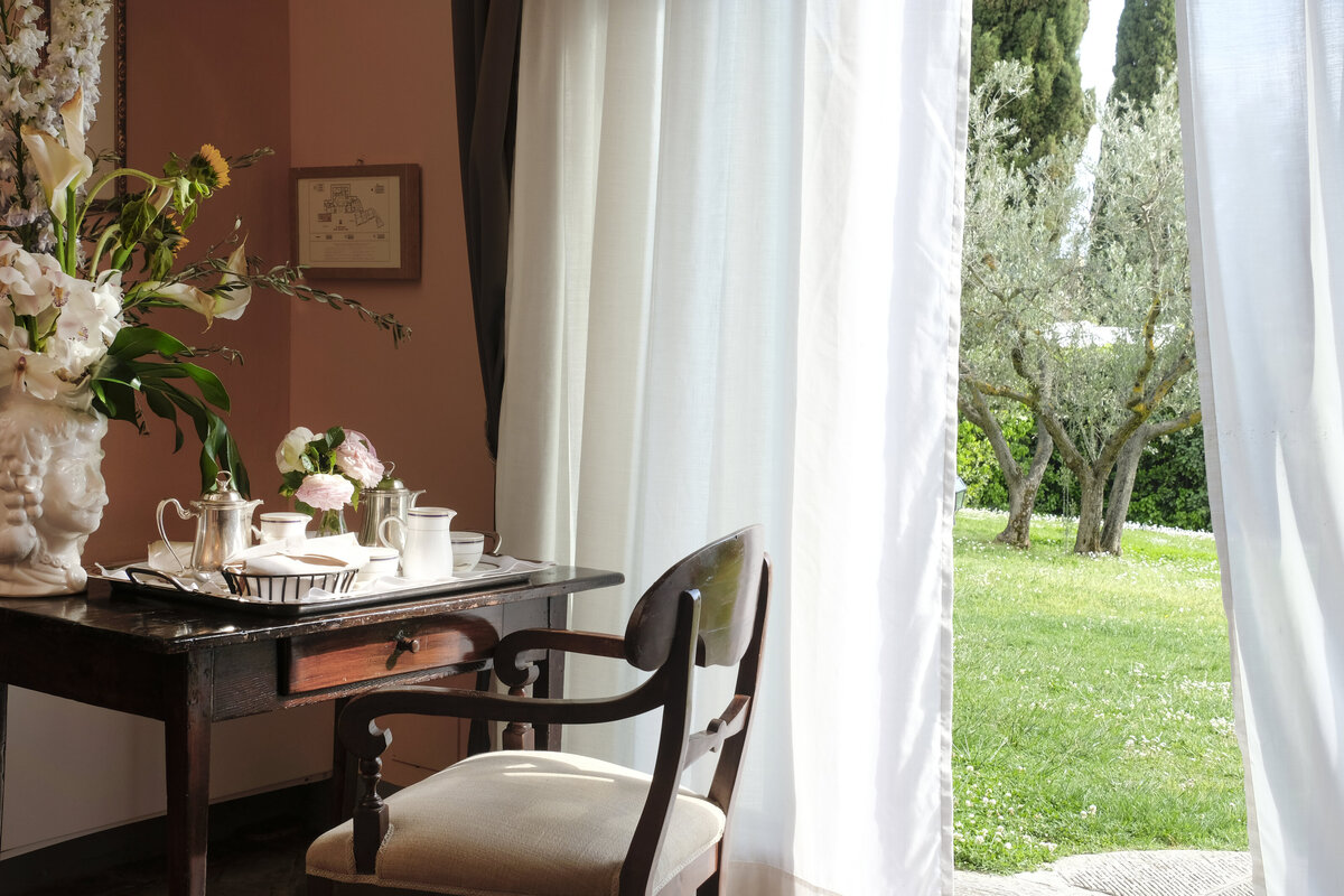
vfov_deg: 27.5
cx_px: 672
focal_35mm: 49
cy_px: 448
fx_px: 1829
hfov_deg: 40.3
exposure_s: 1/30
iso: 200
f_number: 11
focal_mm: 32.6
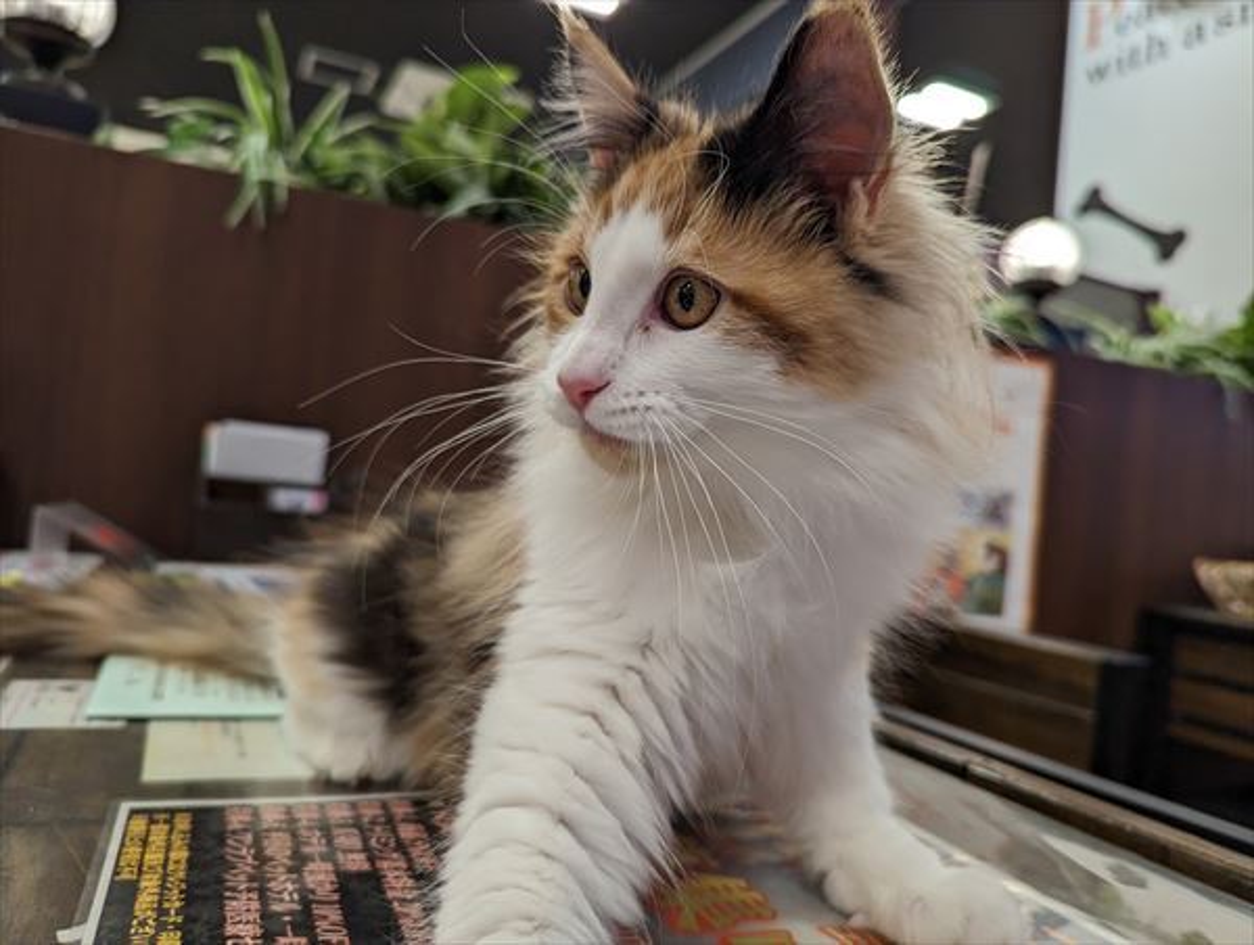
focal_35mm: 24
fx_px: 871
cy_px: 472
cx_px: 627
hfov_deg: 71.5
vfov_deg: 57.0
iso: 75
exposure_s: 1/120
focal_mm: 6.81
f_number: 1.85
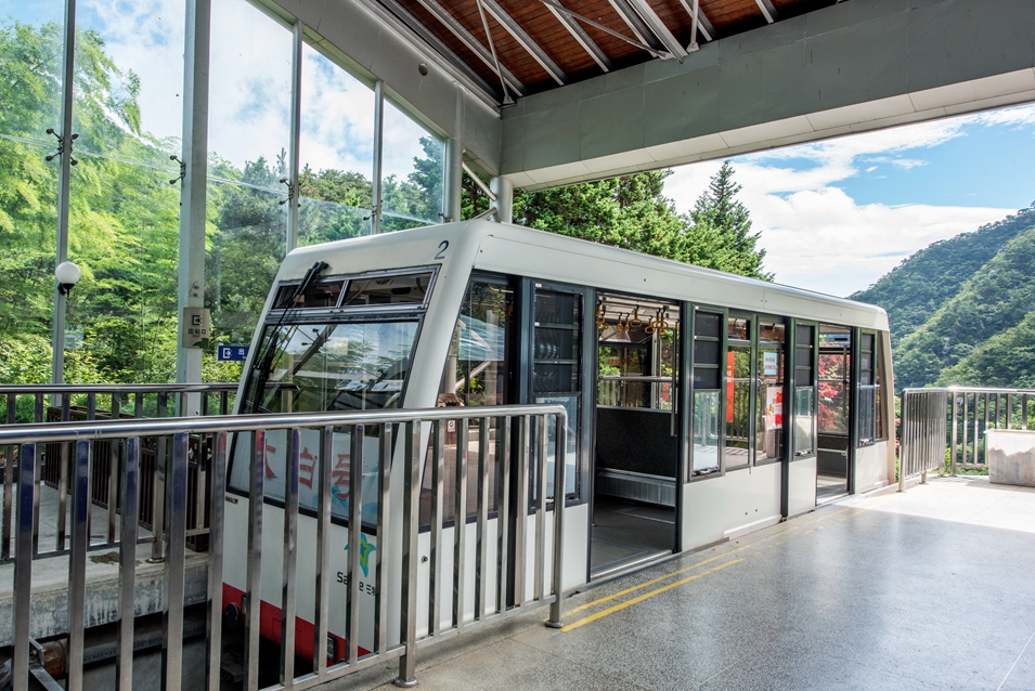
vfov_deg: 49.6
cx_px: 474
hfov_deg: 69.2
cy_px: 349
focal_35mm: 26
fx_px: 748
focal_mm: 23
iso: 200
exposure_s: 1/100
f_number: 11
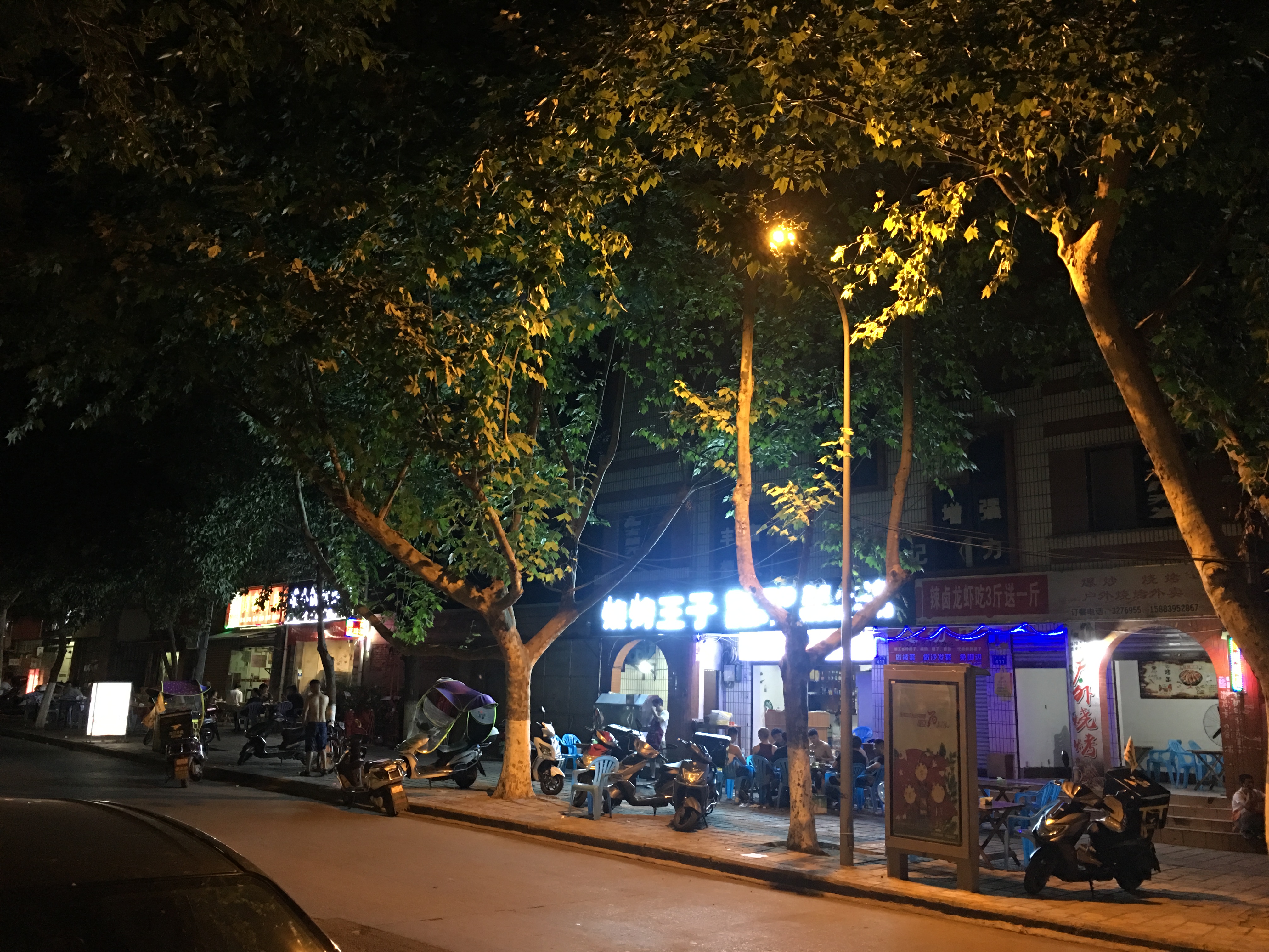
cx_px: 634
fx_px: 1063
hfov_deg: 61.7
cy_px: 476
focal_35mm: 29
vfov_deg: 48.2
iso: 125
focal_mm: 4.15
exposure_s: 1/8
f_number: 2.2
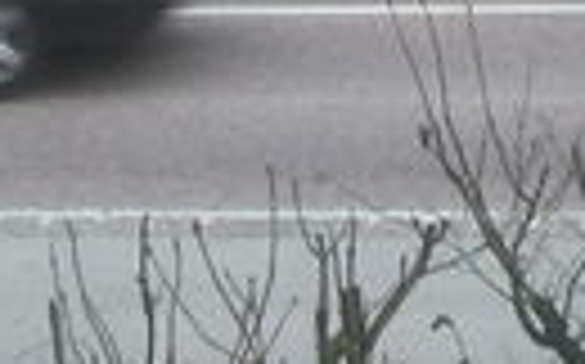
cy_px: -368
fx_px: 3074
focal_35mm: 193
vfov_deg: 6.6
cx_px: 410
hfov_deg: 10.9
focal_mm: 7.7
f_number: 3.5
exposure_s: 1/40
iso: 50
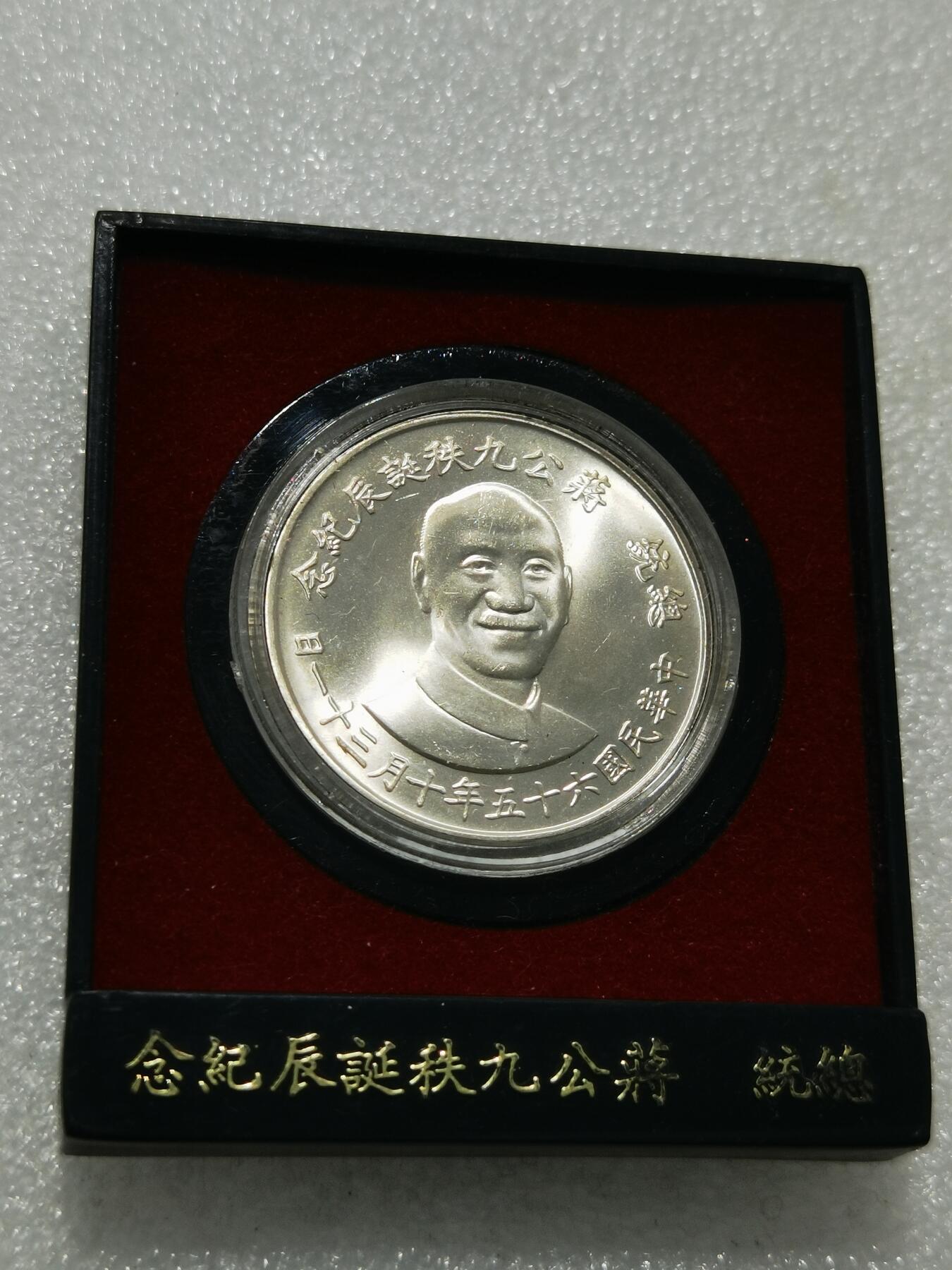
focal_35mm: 62
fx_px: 2273
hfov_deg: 23.7
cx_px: 476
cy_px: 635
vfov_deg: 31.2
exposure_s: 1/100
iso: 50
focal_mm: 6.67
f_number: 1.9
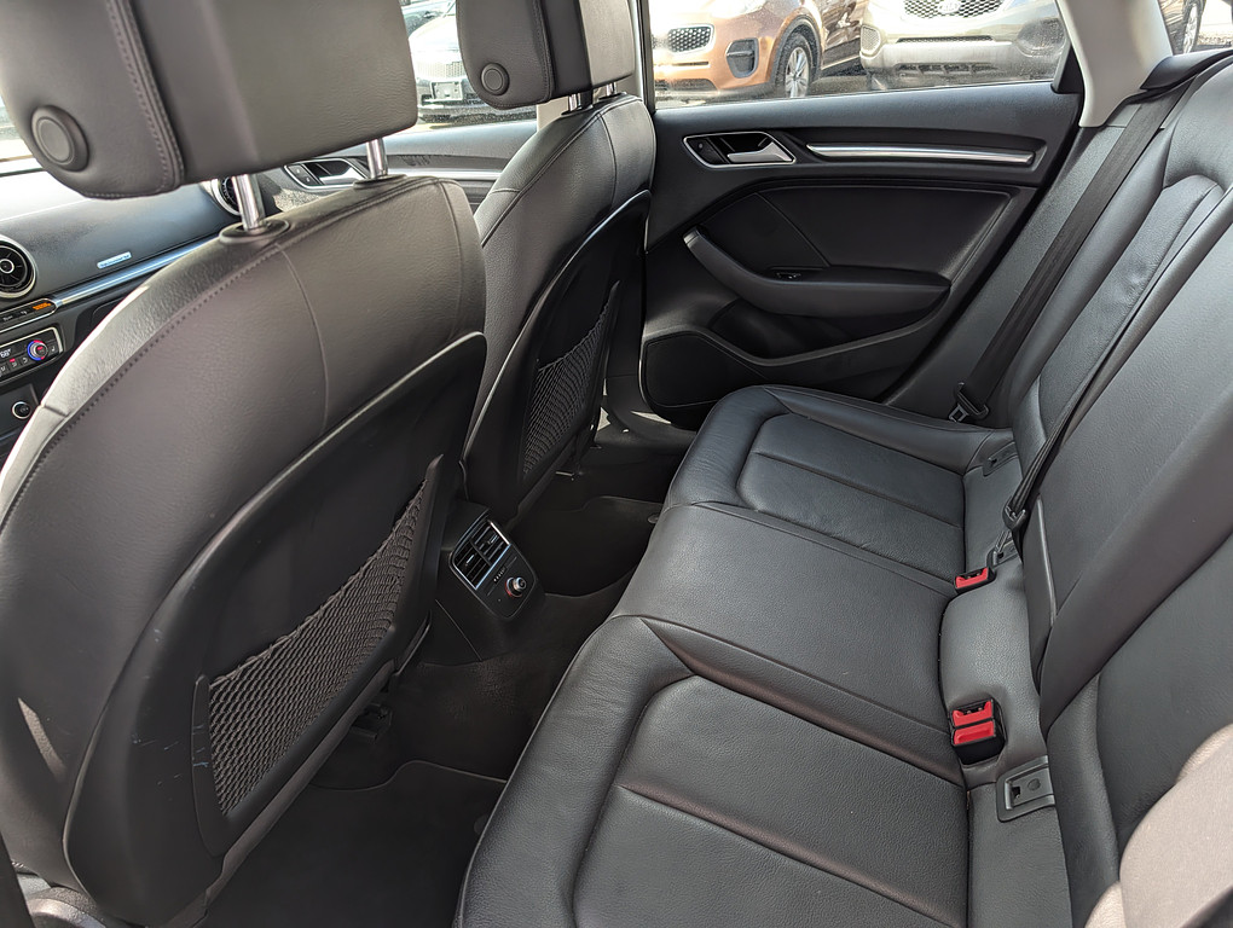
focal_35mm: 24
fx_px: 856
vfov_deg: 56.9
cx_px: 616
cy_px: 464
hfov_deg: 71.5
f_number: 1.68
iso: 390
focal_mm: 6.9
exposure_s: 1/1025
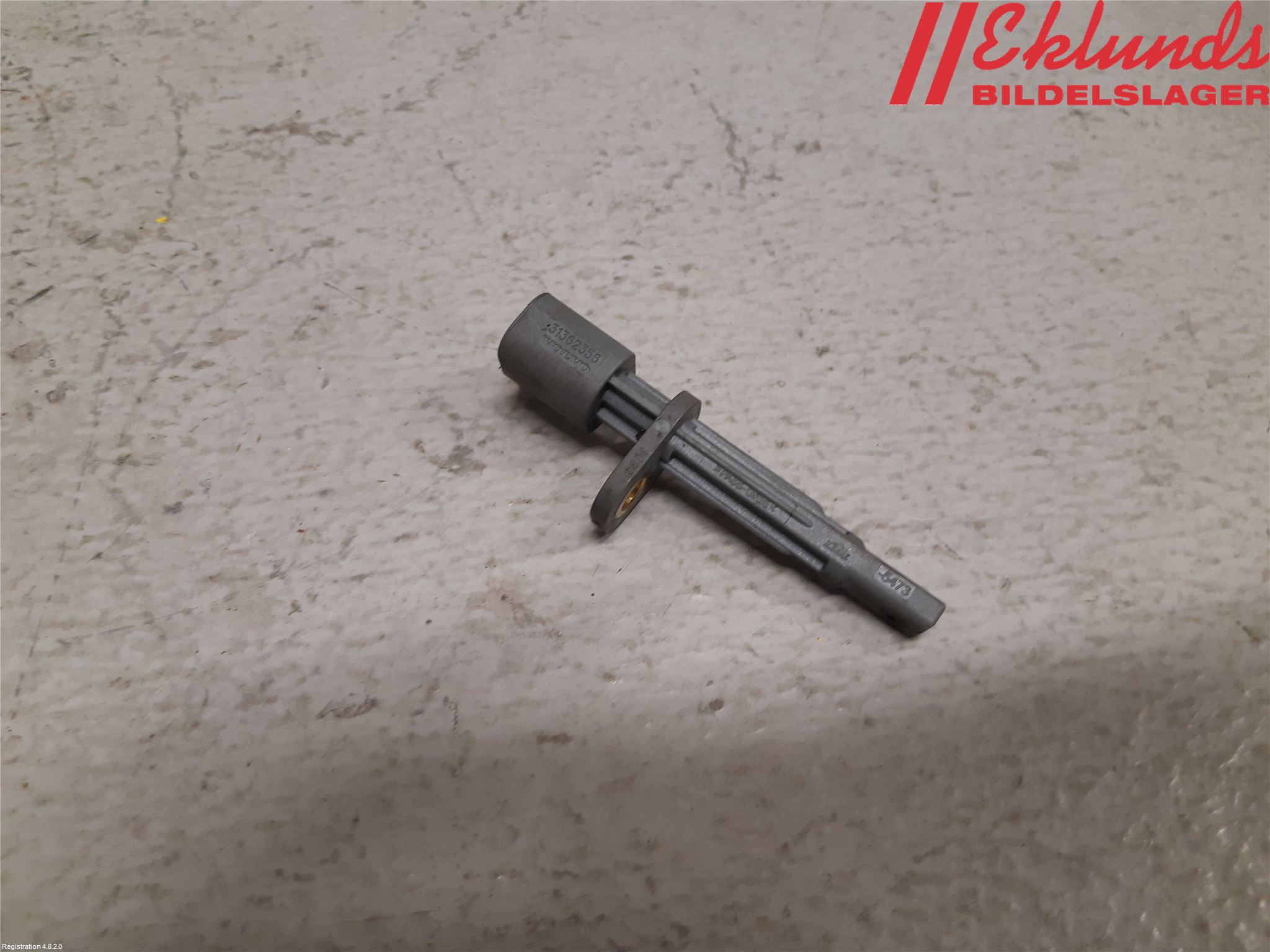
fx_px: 954
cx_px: 635
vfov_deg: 53.1
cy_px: 476
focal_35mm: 26
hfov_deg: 67.3
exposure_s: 1/50
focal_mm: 3.93
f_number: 1.7
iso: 125
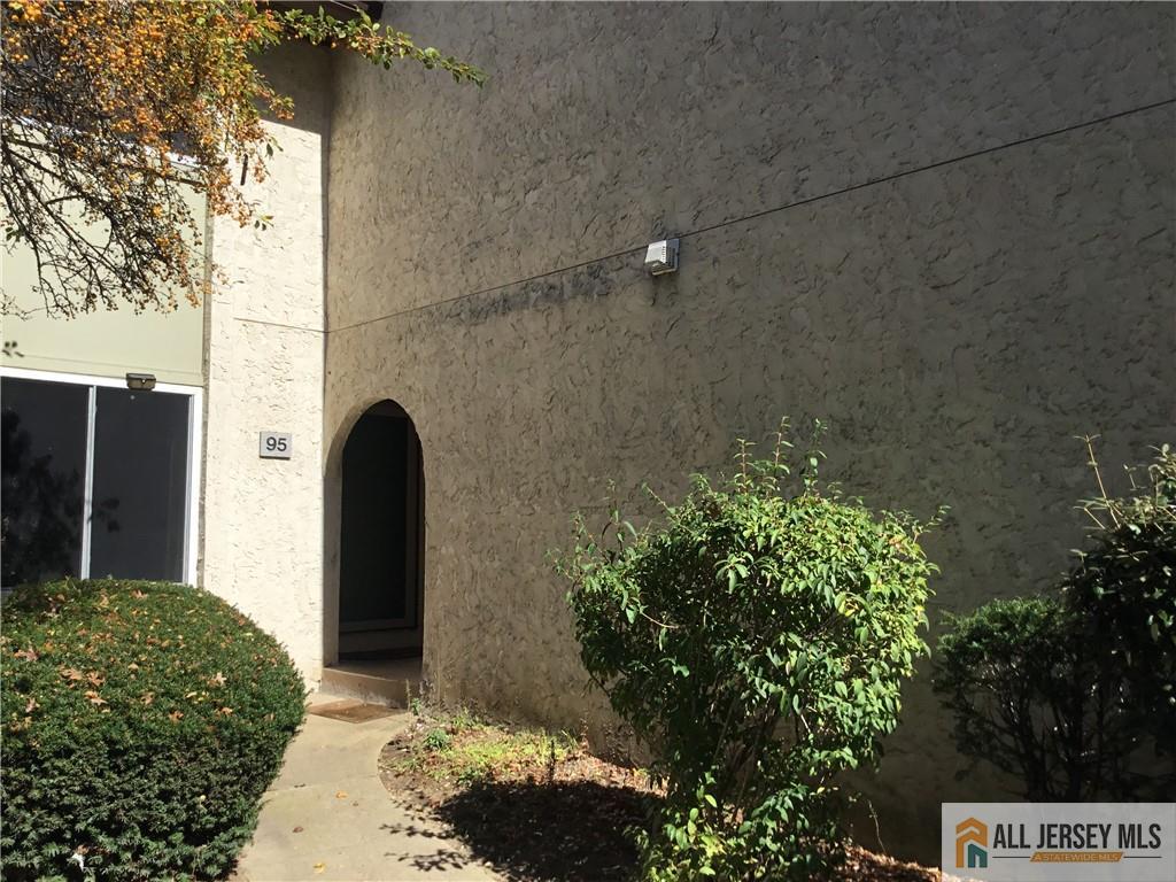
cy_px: 441
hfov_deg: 58.4
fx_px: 1053
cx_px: 588
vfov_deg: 45.4
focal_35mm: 31
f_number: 2.4
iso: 25
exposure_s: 1/1314
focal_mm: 3.3
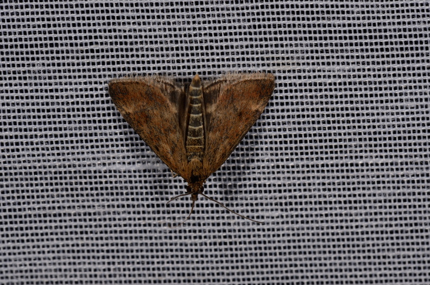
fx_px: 1519
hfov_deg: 16.1
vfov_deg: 10.7
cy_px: 142
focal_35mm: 128
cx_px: 215
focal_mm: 85
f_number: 25
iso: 100
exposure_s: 1/60
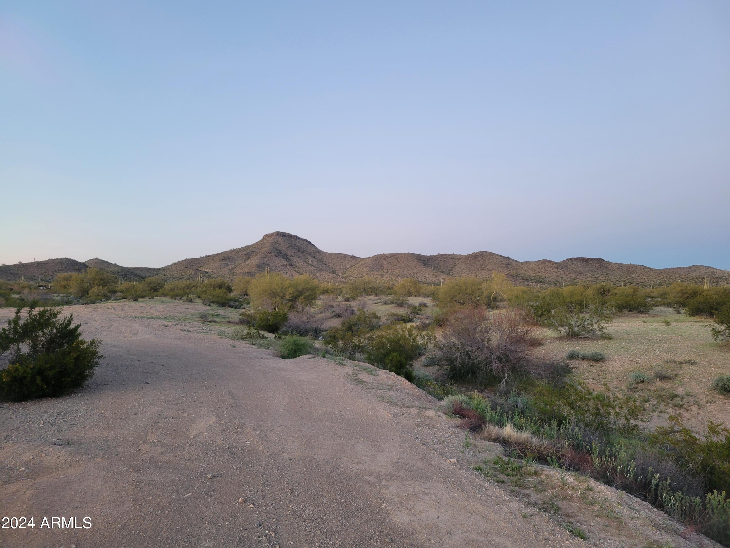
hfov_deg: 67.3
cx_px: 365
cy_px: 274
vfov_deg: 53.1
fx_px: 548
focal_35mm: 26
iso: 200
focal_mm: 5.4
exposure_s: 1/60
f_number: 1.8
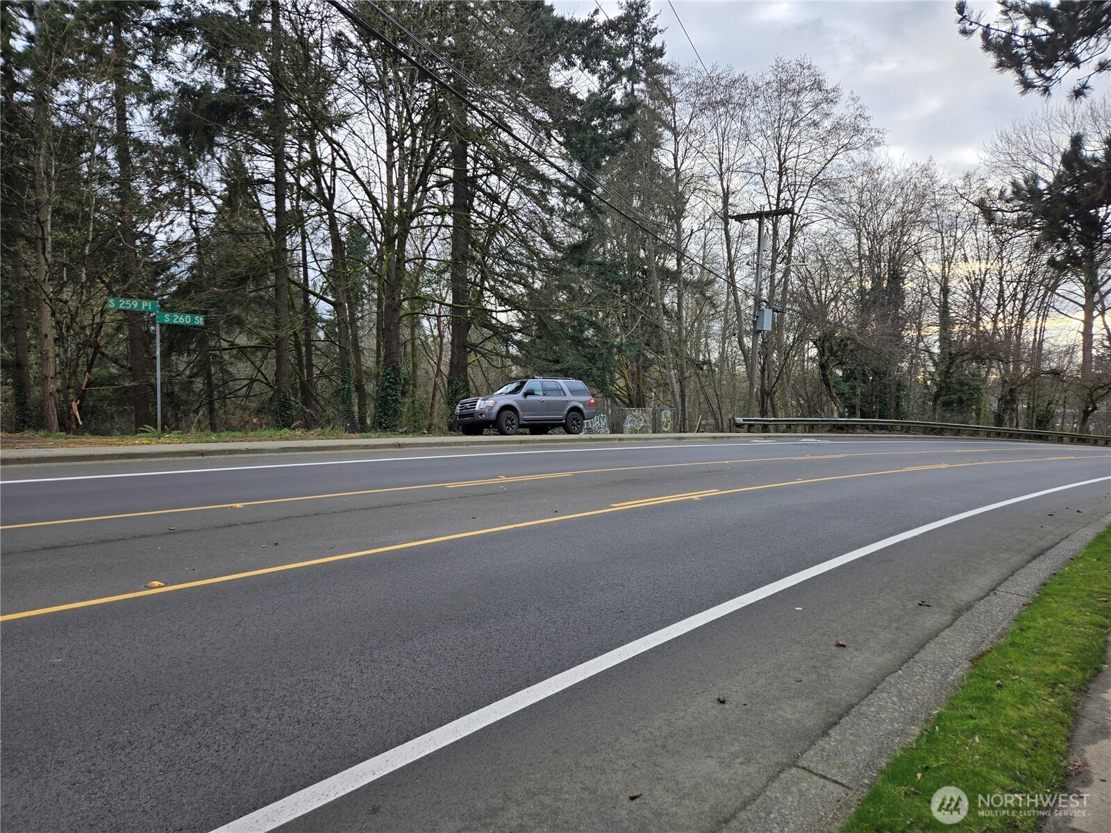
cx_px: 556
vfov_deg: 58.9
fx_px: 738
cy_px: 416
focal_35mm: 23
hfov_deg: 73.9
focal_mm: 5.4
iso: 25
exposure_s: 1/251
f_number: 1.8
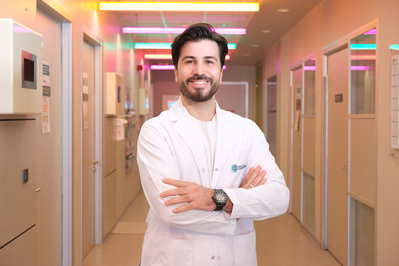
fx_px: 565
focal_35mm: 51
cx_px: 200
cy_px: 133
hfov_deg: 38.9
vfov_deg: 26.5
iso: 1000
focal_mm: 34.3
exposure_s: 1/50
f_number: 4
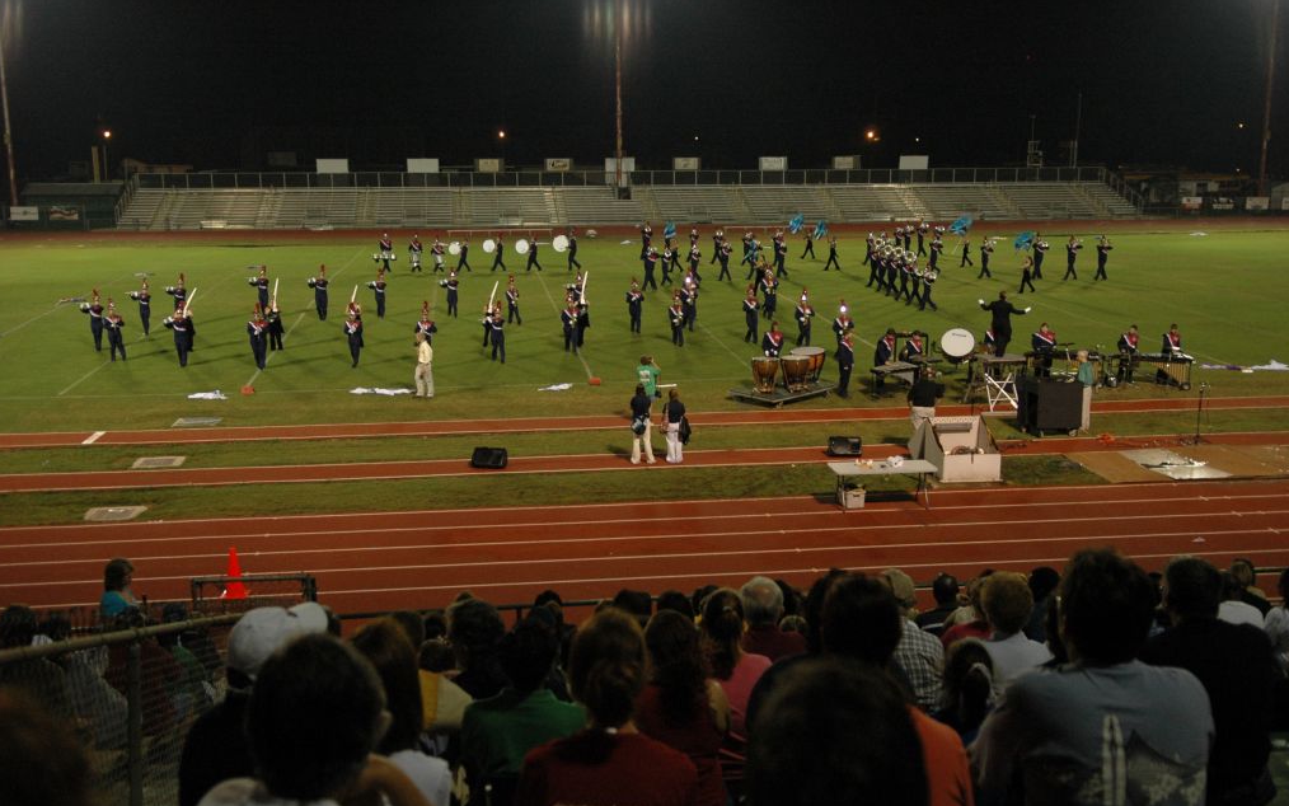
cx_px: 641
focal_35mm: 37
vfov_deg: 34.4
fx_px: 1300
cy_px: 408
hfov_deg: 52.7
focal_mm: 24
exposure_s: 1/60
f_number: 2.8
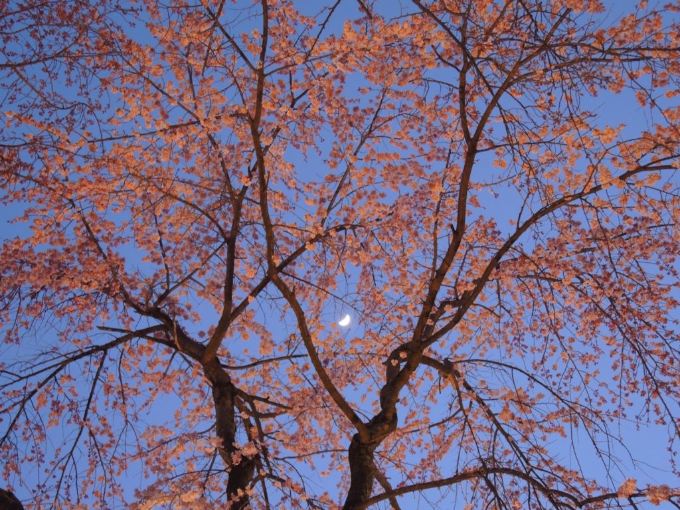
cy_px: 255
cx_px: 340
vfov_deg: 25.2
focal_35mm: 58
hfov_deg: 33.2
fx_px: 1139
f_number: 2.8
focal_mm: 12.5
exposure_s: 1/13
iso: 720
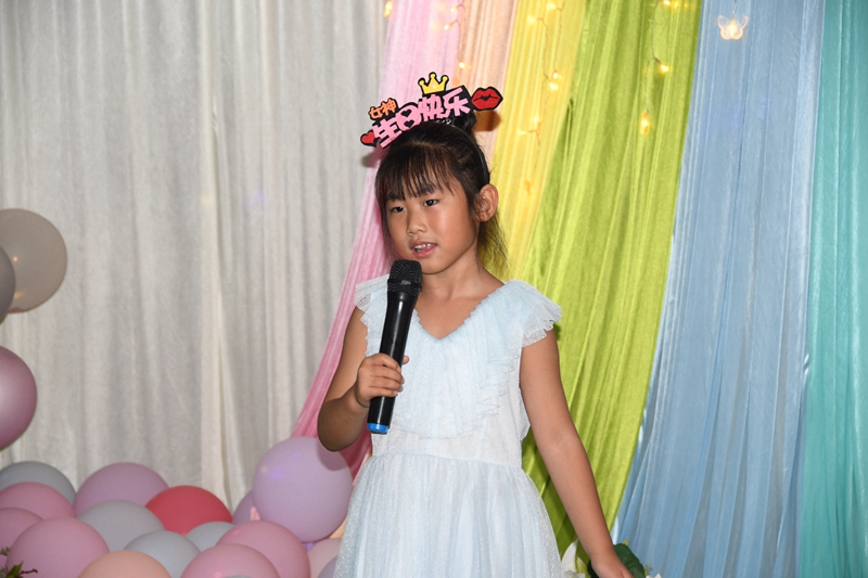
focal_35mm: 135
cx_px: 434
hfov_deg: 15.2
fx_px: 3254
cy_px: 289
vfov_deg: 10.2
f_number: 5.3
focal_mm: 90
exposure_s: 1/60
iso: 1000
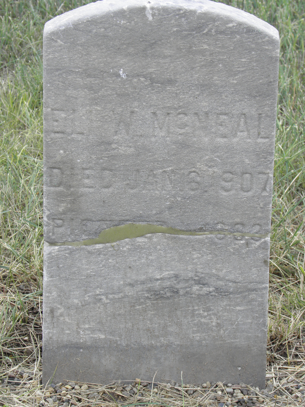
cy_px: 204
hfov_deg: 8.6
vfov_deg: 11.5
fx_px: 2021
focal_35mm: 172
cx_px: 152
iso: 125
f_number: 4.5
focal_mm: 30.67
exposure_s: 1/200
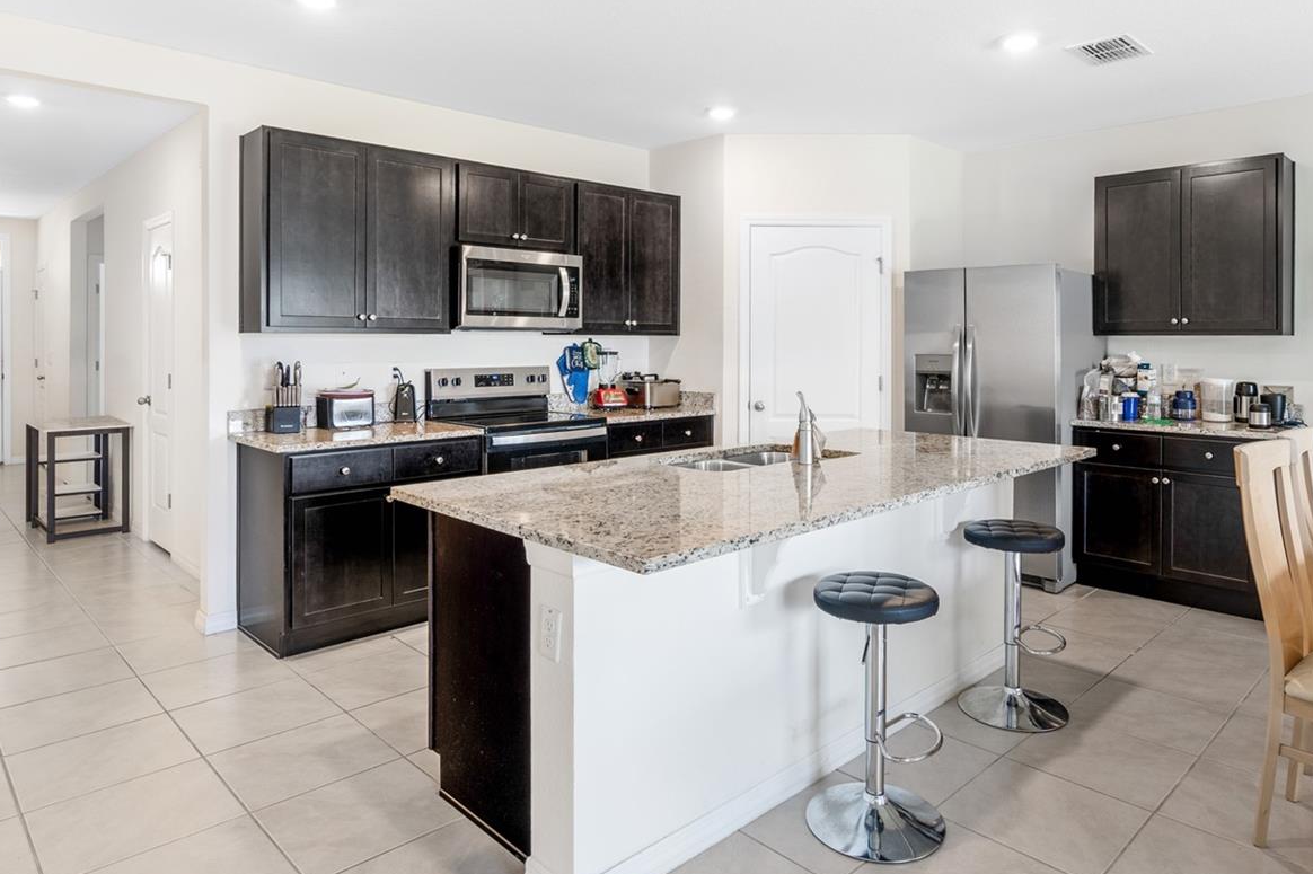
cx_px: 704
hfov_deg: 78.5
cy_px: 319
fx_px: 802
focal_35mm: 22
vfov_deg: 56.4
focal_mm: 16
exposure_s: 5
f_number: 8
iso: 100
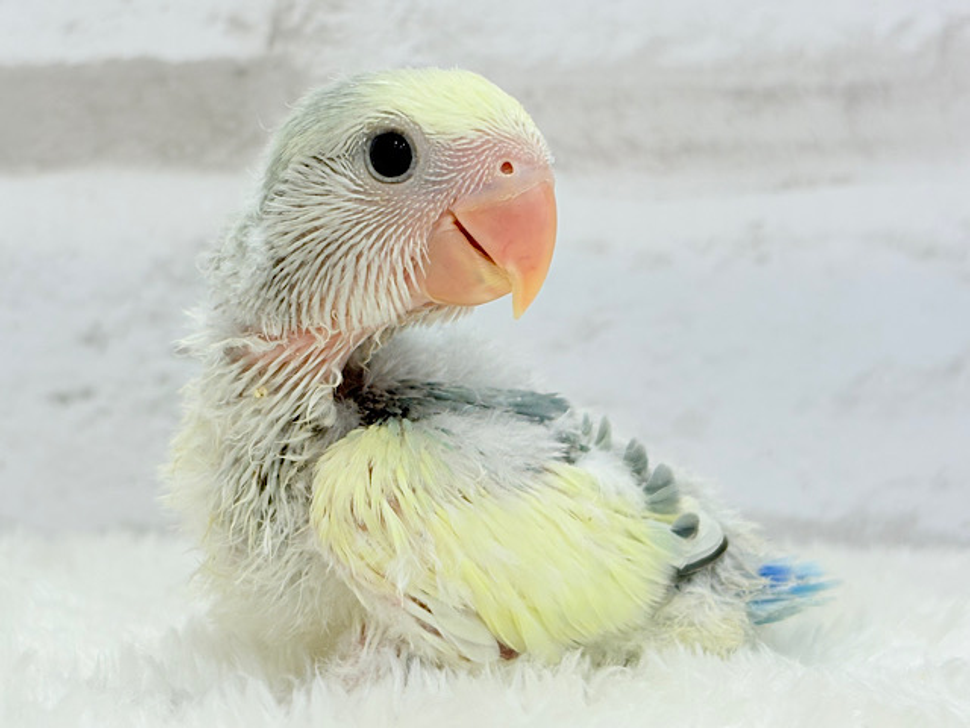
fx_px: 1457
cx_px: 485
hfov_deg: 36.8
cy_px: 364
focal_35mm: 52
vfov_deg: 28.0
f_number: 1.6
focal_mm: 5.96
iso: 64
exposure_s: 1/100
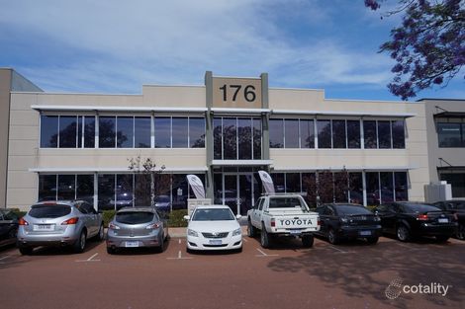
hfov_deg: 67.4
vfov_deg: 47.9
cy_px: 154
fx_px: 349
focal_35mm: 27
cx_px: 232
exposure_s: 1/1000
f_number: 6.3
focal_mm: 18
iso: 100
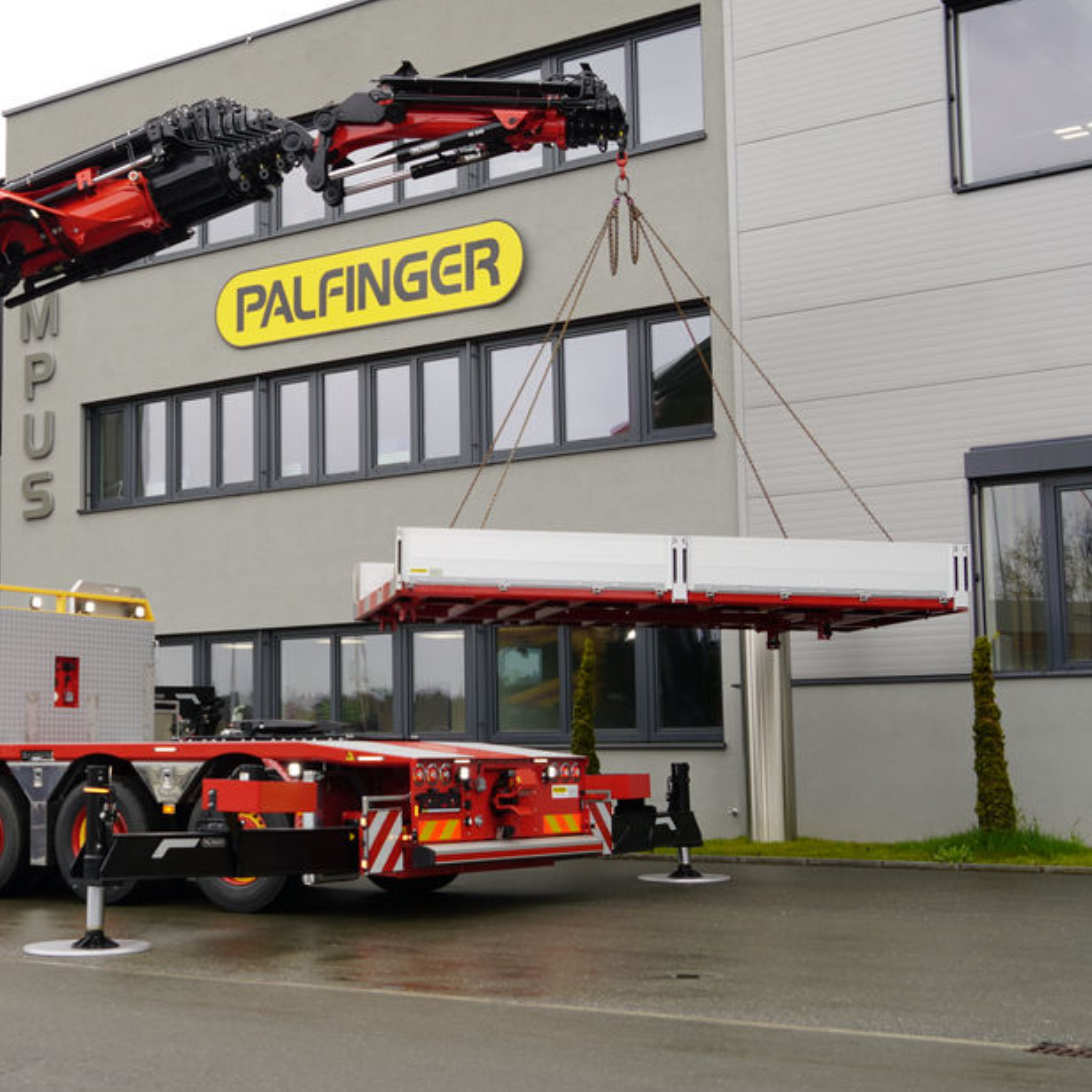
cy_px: 526
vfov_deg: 32.2
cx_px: 213
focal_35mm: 53
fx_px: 1892
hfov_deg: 31.3
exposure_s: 1/80
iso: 100
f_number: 5.6
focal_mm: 30
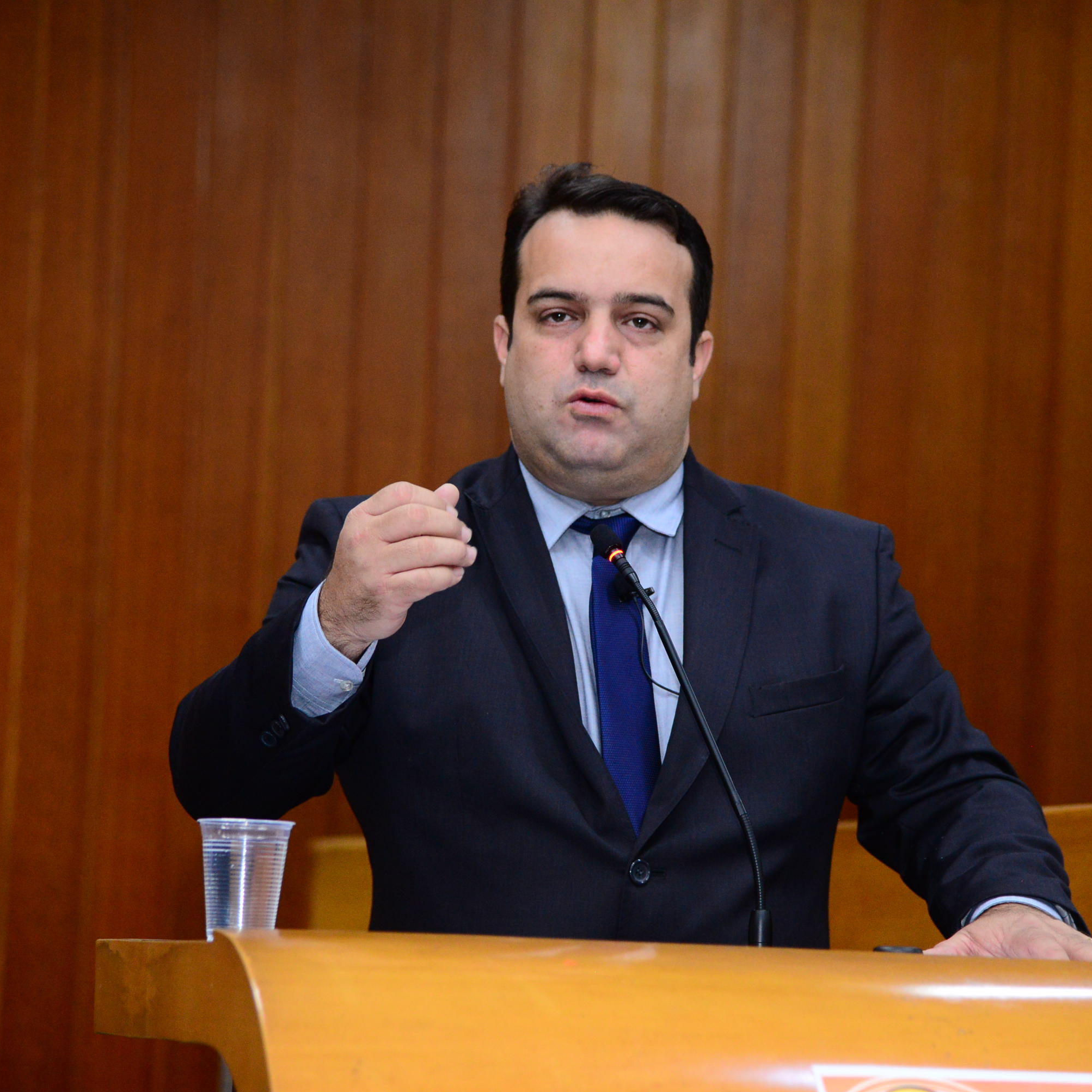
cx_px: 602
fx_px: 5461
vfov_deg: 11.4
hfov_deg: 11.4
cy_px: 546
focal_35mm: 153
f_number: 4
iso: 2500
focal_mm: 120
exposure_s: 1/125
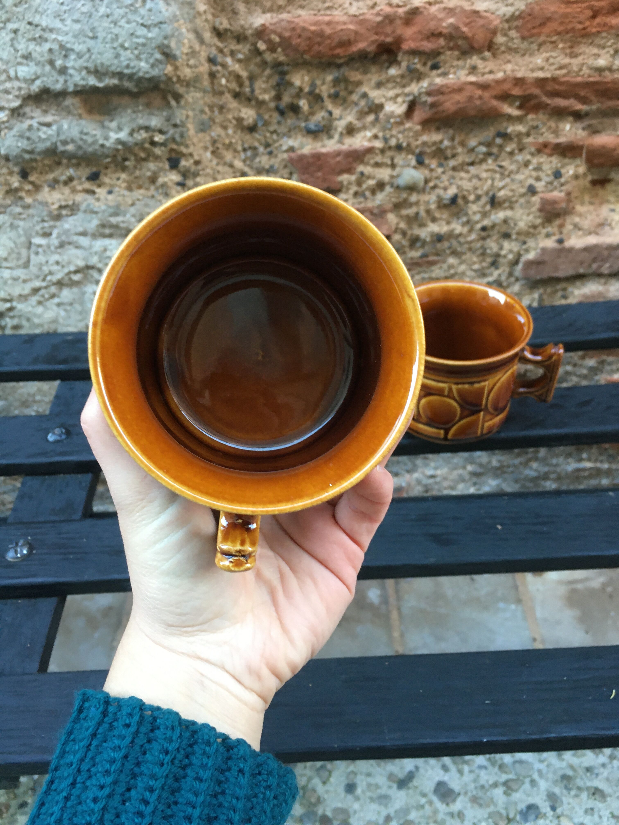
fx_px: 691
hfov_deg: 48.2
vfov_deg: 61.7
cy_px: 412
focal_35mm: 29
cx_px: 310
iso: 125
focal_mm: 4.15
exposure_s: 1/33
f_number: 2.2
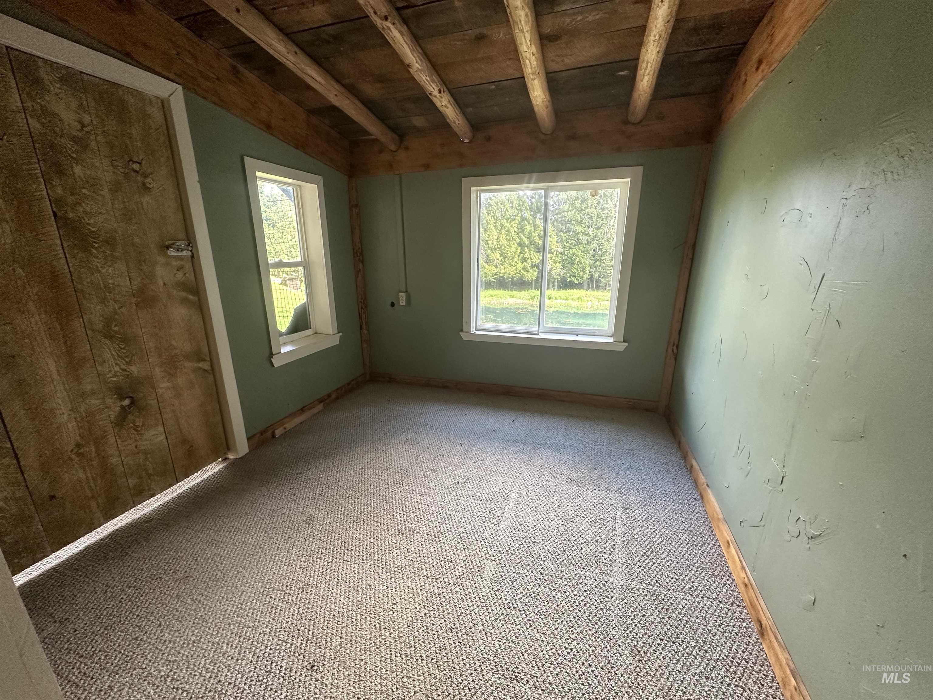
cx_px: 466
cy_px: 350
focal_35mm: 14
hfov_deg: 102.1
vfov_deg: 85.7
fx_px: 377
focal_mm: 2.22
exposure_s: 1/120
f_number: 2.2
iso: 320
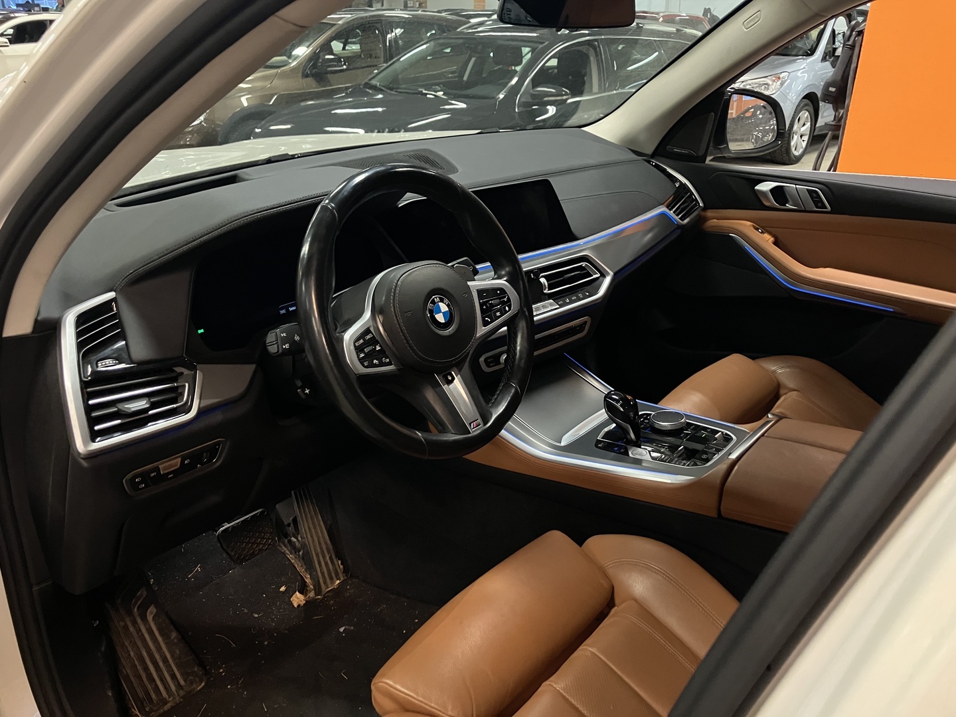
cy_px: 358
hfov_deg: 63.4
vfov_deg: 49.7
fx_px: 773
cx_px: 478
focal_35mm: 28
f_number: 1.8
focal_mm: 3.99
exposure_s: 1/33
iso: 320
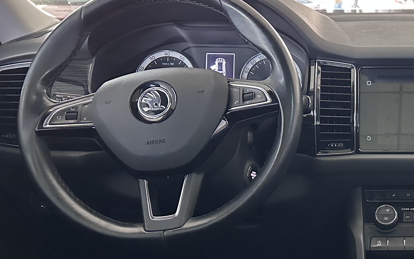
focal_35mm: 51
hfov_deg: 36.0
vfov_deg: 25.2
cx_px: 406
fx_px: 575
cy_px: 173
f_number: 1.78
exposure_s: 1/60
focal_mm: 6.86
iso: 800
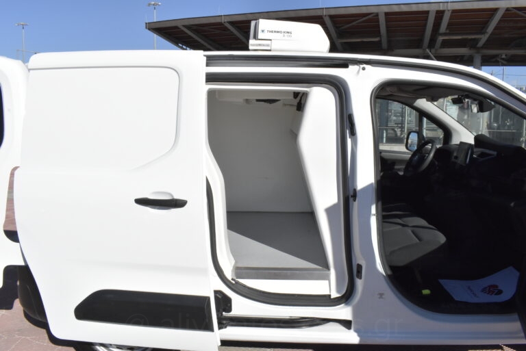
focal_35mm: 27
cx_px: 263
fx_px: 395
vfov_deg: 48.0
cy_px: 176
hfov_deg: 67.4
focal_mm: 18
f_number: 20
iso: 1600
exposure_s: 1/800
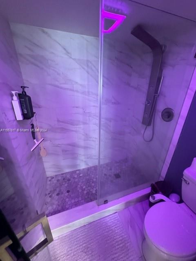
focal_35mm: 14
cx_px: 98
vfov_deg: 102.1
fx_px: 106
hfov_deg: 85.7
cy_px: 130
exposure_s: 1/59
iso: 1000
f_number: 2.2
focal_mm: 2.22
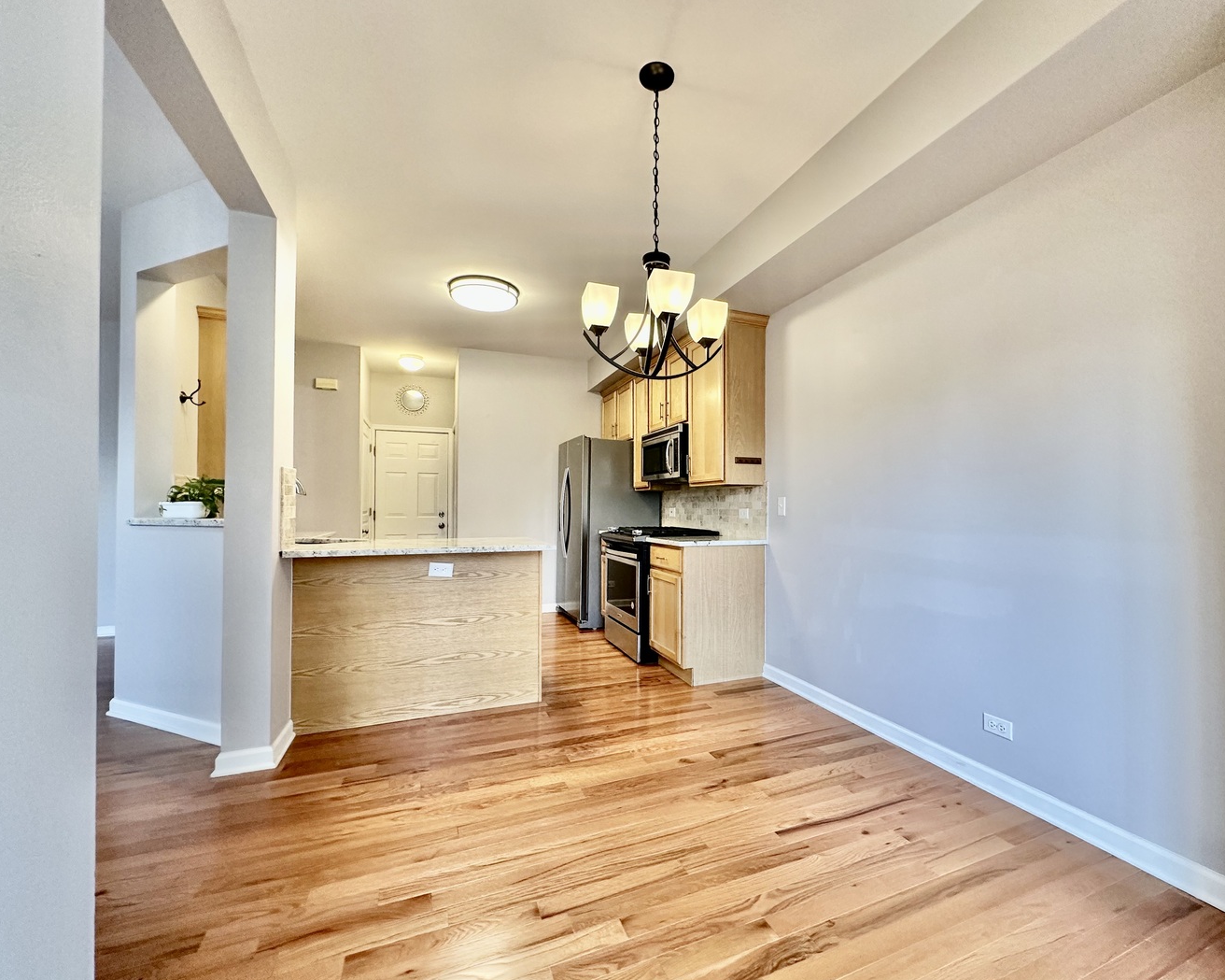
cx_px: 654
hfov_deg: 96.7
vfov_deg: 84.0
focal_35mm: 15
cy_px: 503
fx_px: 544
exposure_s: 1/120
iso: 250
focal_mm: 2.22
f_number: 2.2
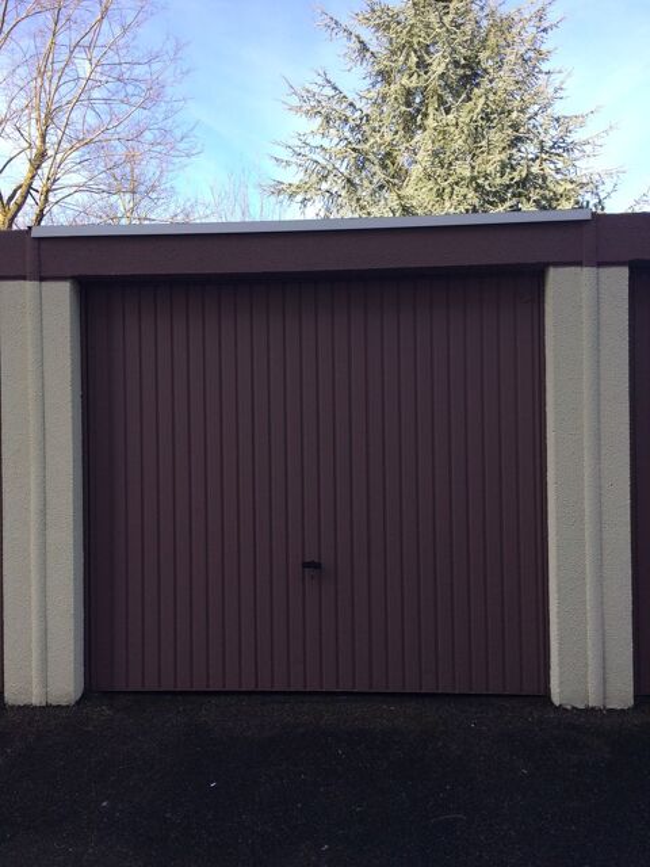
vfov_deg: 61.7
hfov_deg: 48.2
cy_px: 434
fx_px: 726
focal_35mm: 29
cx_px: 325
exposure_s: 1/441
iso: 32
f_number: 2.2
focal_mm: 4.15
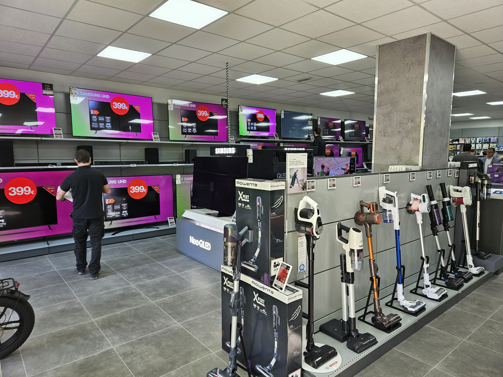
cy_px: 188
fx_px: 334
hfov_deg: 73.9
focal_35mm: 23
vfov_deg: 58.9
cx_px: 252
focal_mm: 5.4
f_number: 1.8
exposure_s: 1/100
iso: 50
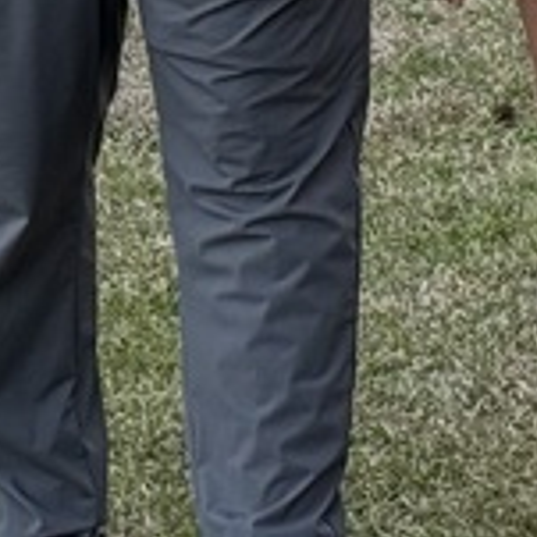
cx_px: 1565
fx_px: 5037
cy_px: -825
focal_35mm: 287
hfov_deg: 5.7
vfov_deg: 5.8
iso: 160
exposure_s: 1/232
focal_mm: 6.76
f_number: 1.78
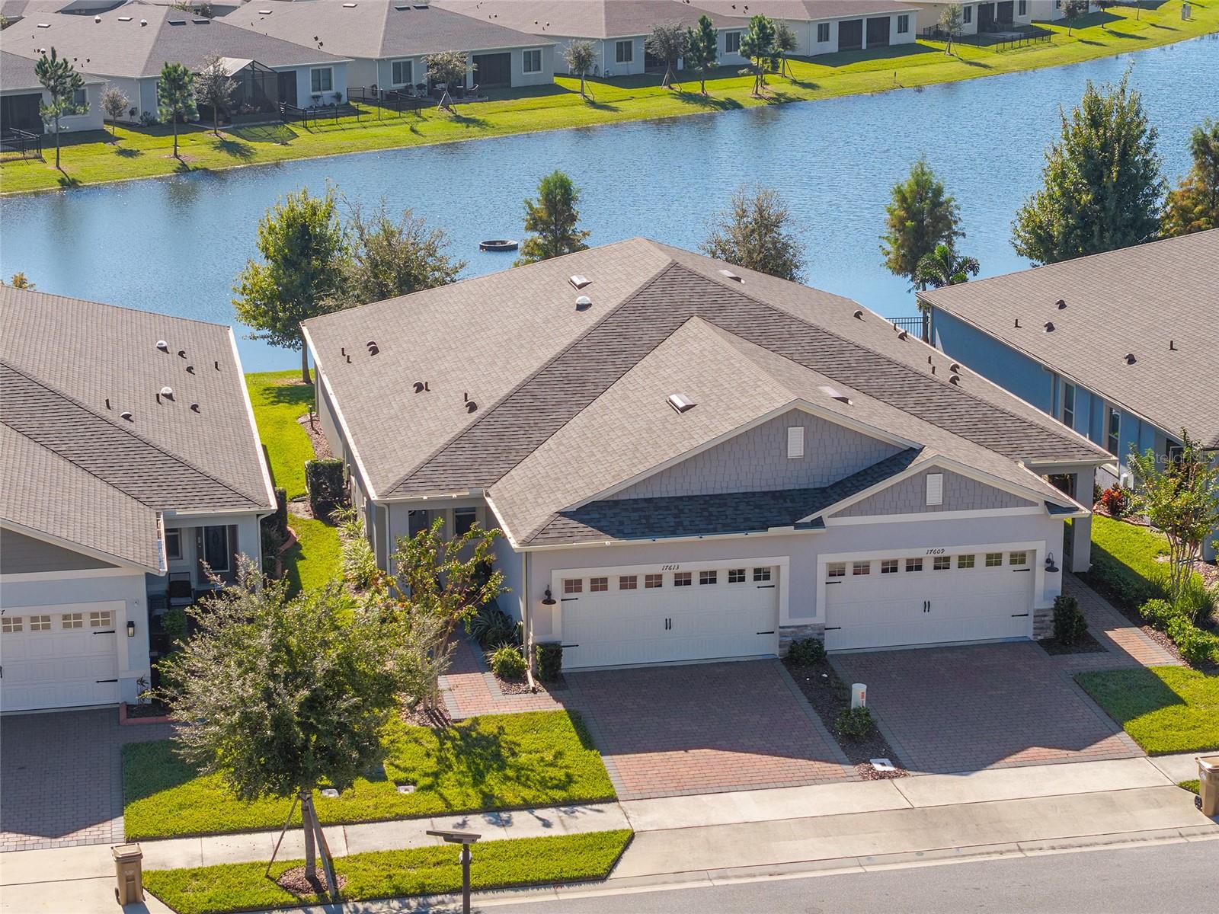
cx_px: 610
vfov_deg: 21.0
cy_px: 457
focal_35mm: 70
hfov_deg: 27.8
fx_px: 2465
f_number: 2.8
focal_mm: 19.35
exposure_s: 1/730
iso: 100
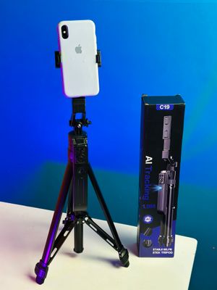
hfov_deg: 30.3
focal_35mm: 48
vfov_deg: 39.7
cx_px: 108
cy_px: 145
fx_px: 401
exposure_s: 1/50
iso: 320
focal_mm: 6.86
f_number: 1.78
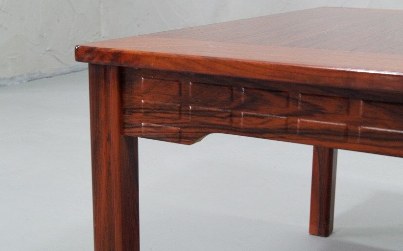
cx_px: 204
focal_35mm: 56
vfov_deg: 23.1
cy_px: 102
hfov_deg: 36.3
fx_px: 615
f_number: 8
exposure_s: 1/10
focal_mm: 24
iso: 800
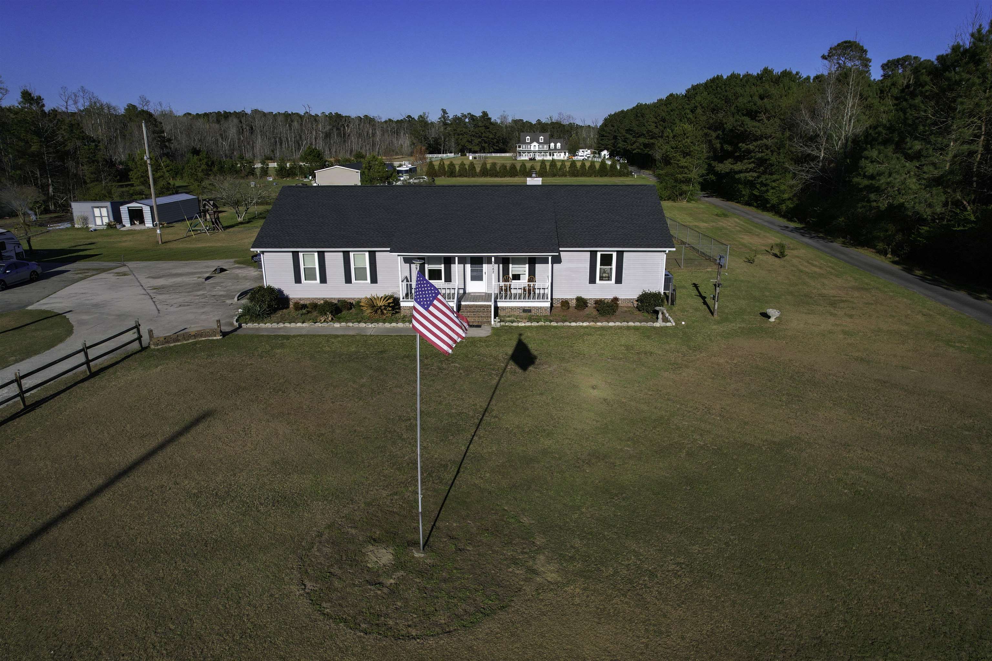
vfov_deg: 57.2
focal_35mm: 22
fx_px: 606
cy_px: 330
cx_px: 496
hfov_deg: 78.6
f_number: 2.8
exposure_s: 1/4000
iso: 100
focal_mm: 8.38
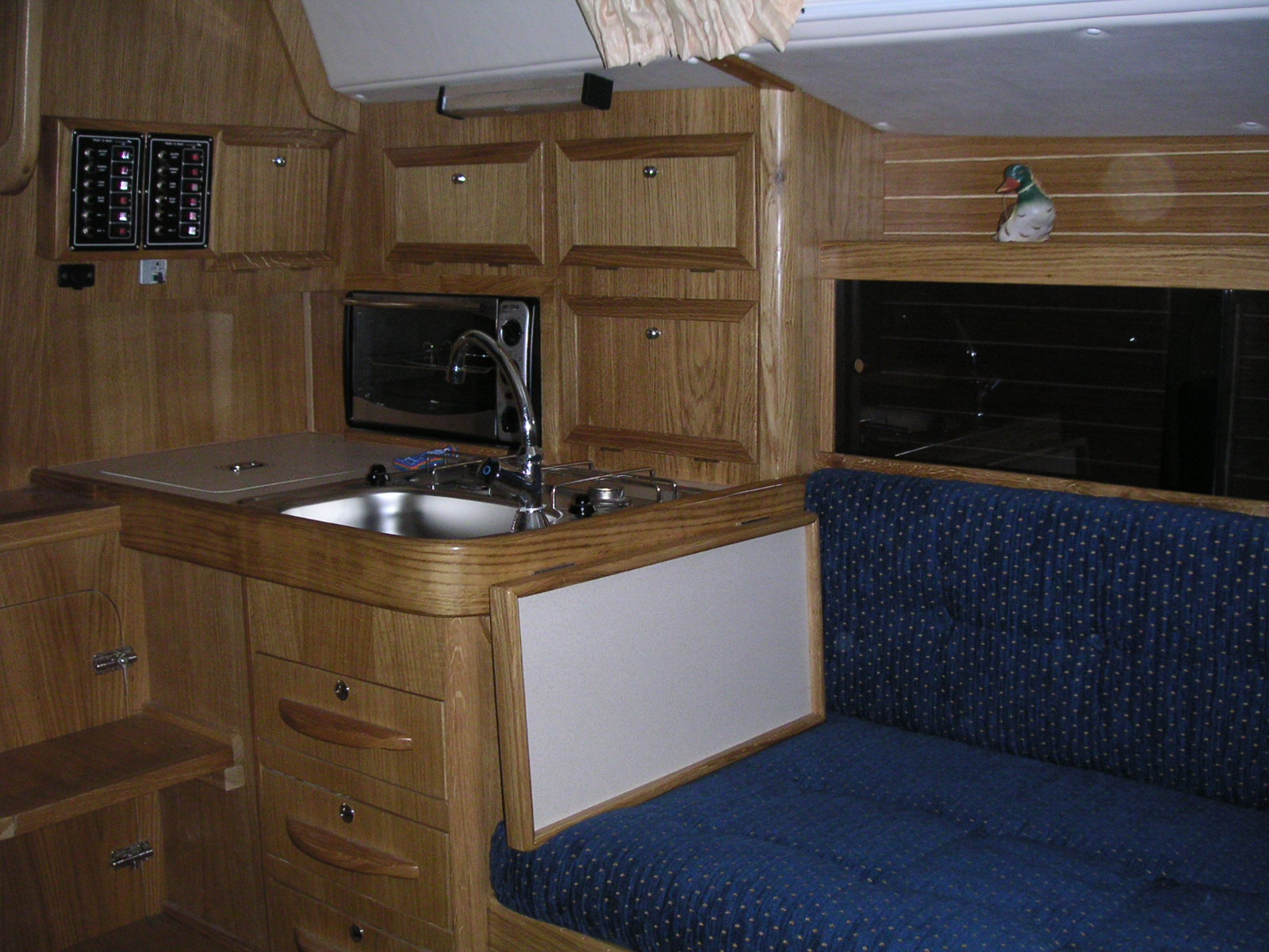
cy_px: 476
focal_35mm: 38
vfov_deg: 37.7
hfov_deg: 49.0
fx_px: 1393
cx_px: 634
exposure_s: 1/45
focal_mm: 6
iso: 160
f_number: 2.8
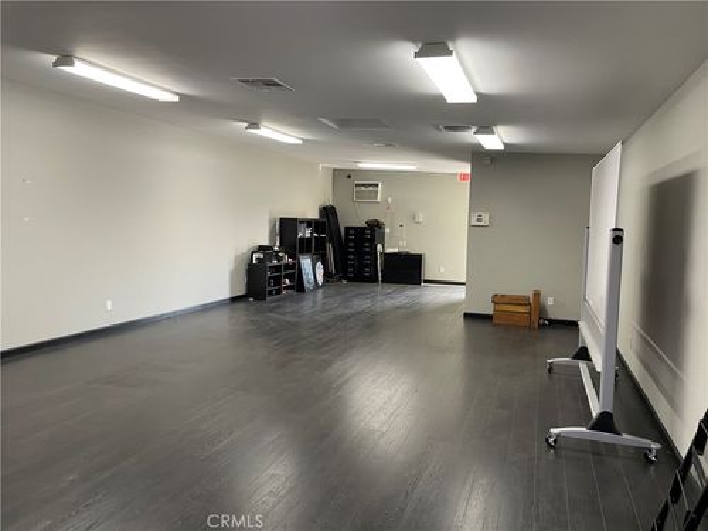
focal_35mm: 26
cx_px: 354
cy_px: 266
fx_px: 532
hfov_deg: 67.3
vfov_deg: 53.1
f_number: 1.6
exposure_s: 1/60
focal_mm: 4.2
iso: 125
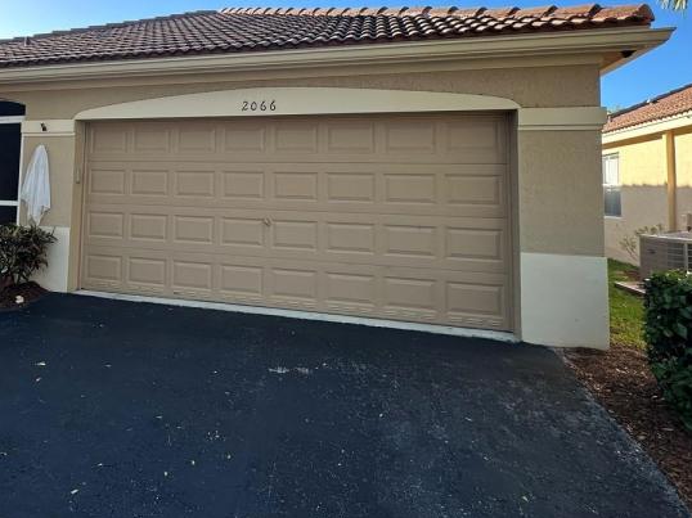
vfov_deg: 53.2
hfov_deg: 66.6
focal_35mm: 25
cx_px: 205
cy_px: 153
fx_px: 500
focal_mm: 2.22
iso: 40
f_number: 2.2
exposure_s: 1/332
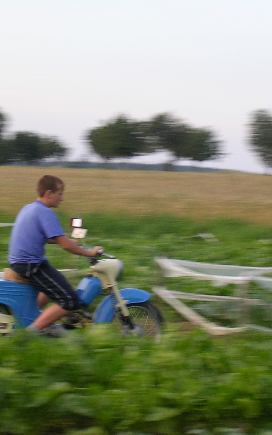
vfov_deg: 12.8
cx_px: 125
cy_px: 218
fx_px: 1934
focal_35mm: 163
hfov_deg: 8.0
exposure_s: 1/40.6
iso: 50
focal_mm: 17.4
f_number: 4.9
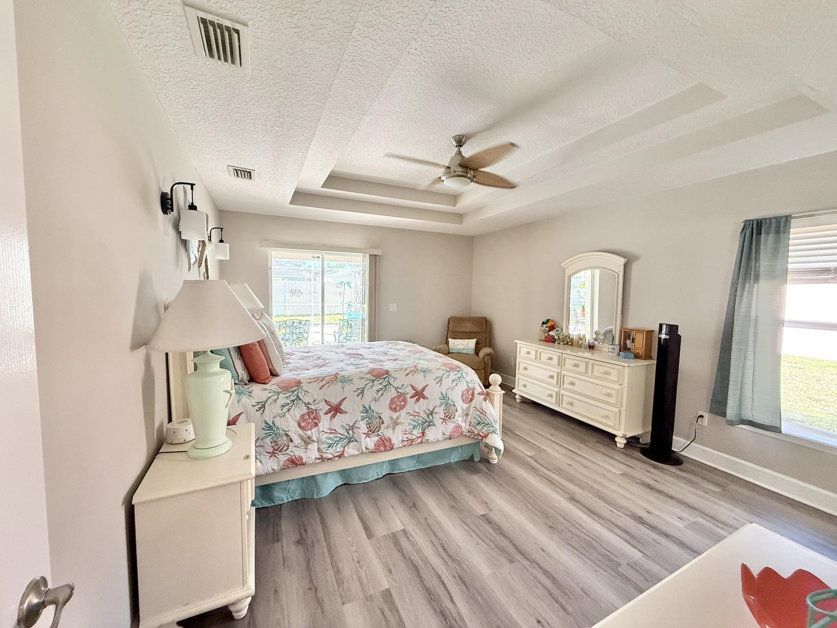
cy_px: 314
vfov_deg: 85.7
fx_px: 339
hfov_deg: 102.1
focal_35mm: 14
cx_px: 418
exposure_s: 1/120
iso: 250
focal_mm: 2.22
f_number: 2.2
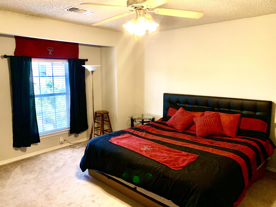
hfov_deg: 67.3
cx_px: 138
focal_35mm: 26
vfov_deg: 53.1
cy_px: 104
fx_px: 207
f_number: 1.8
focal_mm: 4.25
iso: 50
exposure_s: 1/120
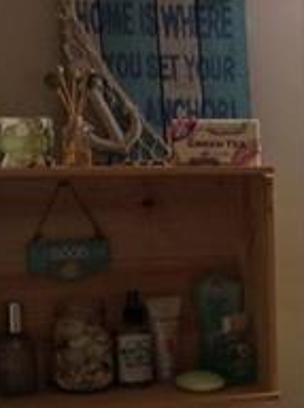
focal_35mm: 140
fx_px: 1647
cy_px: 374
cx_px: 547
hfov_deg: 10.0
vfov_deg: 14.0
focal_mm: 4.28
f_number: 2.4
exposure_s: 1/24
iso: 50
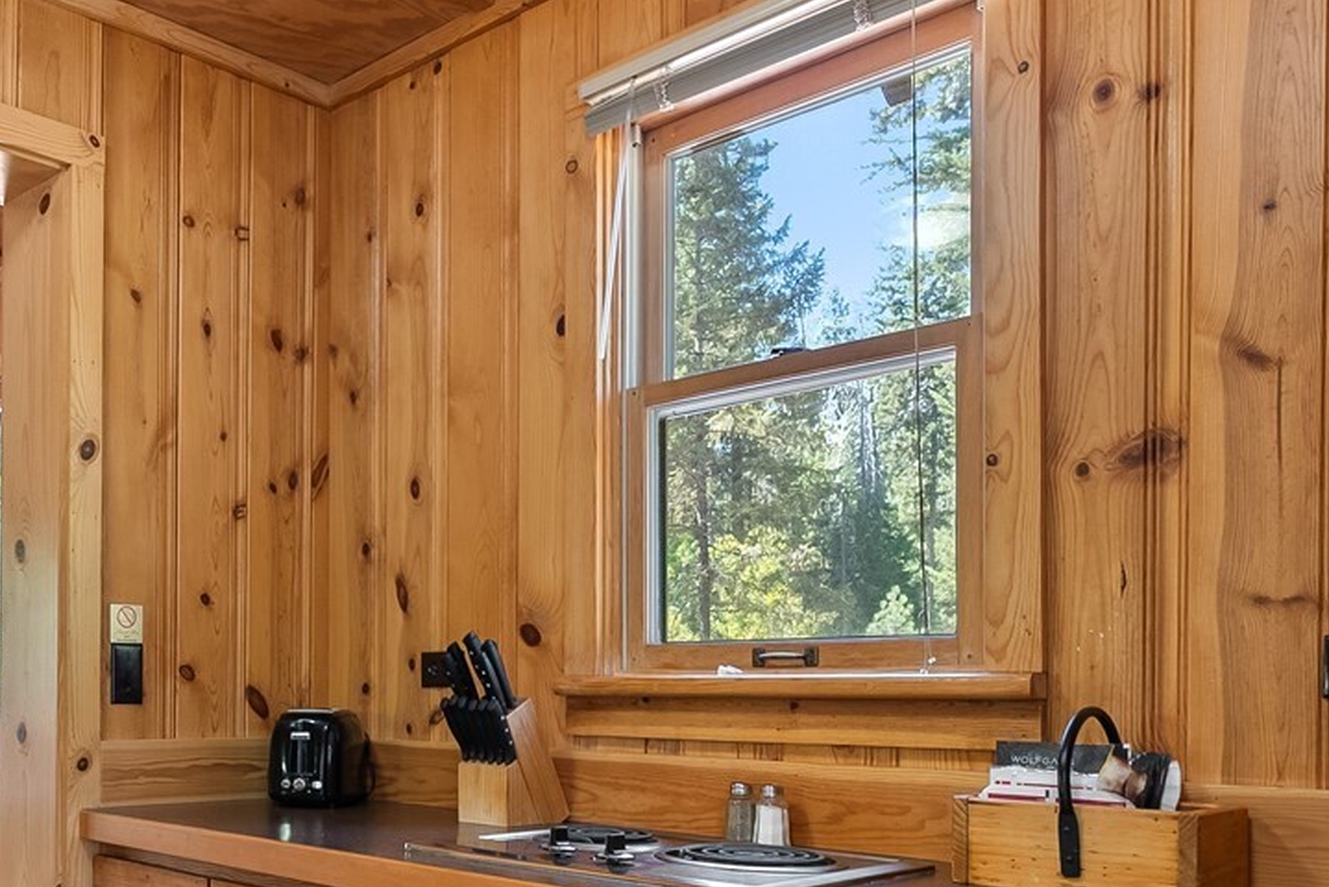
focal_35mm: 33
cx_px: 274
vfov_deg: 39.0
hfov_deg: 53.6
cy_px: 663
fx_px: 1219
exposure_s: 1/30
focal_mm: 14
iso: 400
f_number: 2.8
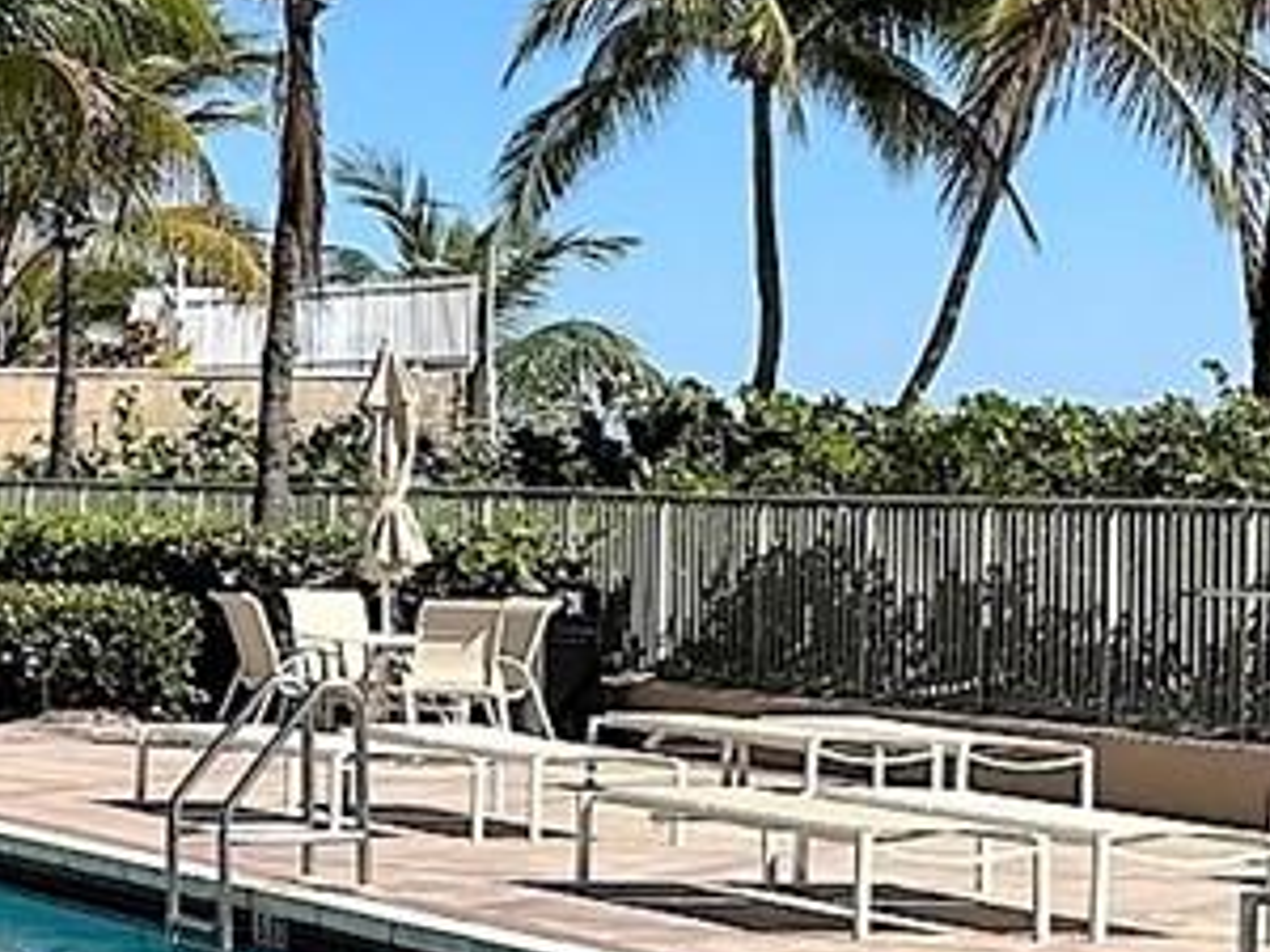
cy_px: 508
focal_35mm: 128
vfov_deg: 11.6
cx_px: -1096
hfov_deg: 13.6
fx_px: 4696
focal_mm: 6.86
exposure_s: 1/7042
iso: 80
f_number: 1.78
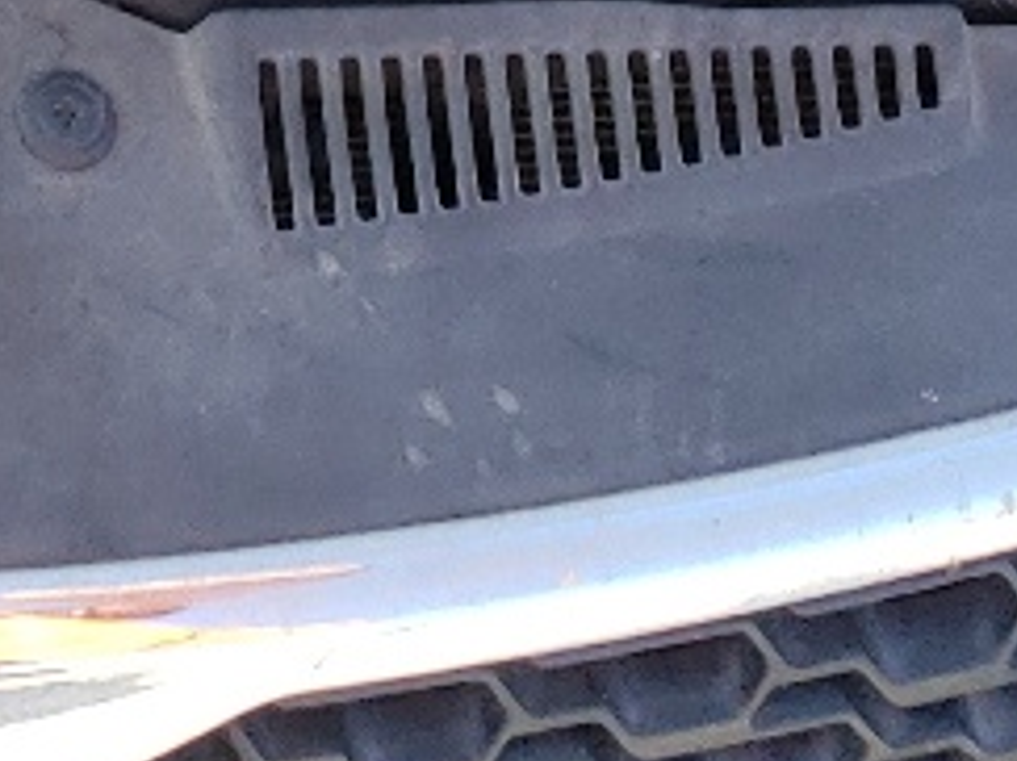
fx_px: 5021
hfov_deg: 11.1
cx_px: -477
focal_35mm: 171
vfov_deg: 7.4
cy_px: -1723
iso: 50
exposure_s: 1/345
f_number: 1.5
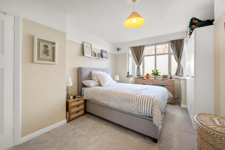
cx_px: 112
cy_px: 75
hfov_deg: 104.3
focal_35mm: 14
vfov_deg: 81.1
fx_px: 87
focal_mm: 14
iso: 200
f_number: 16
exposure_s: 1/1.25
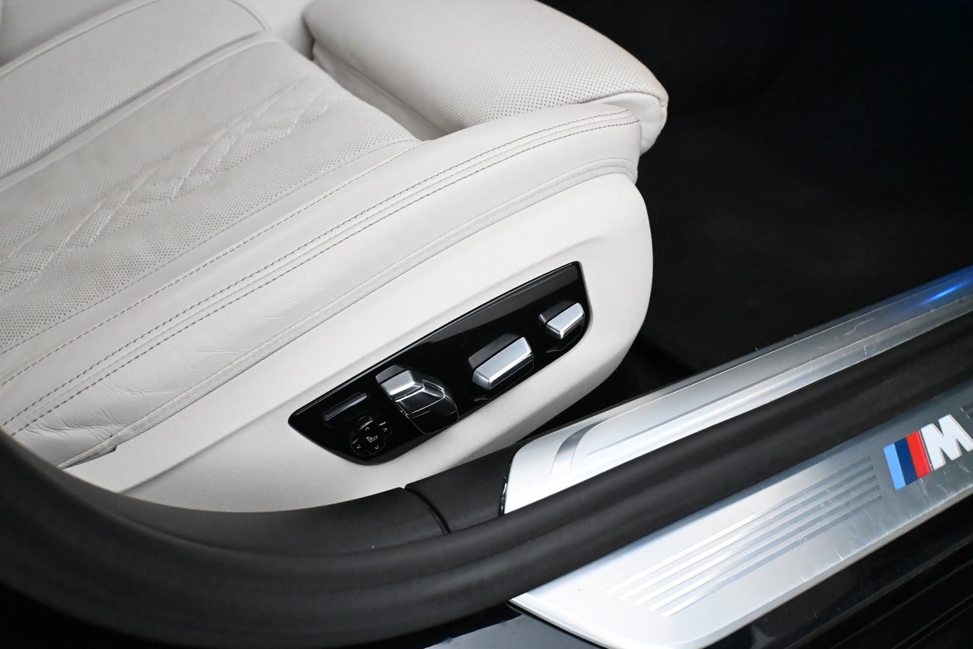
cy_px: 324
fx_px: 912
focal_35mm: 34
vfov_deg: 39.1
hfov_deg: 56.1
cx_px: 486
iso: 6400
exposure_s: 1/60
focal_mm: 22.5
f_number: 4
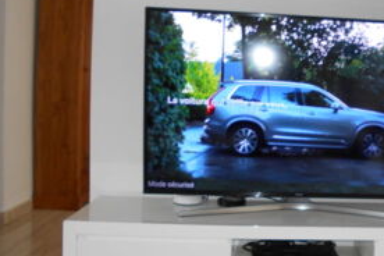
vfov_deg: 28.6
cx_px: 306
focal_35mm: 47
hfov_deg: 40.2
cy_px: 129
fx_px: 501
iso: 200
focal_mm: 4.6
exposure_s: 1/25
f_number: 3.2
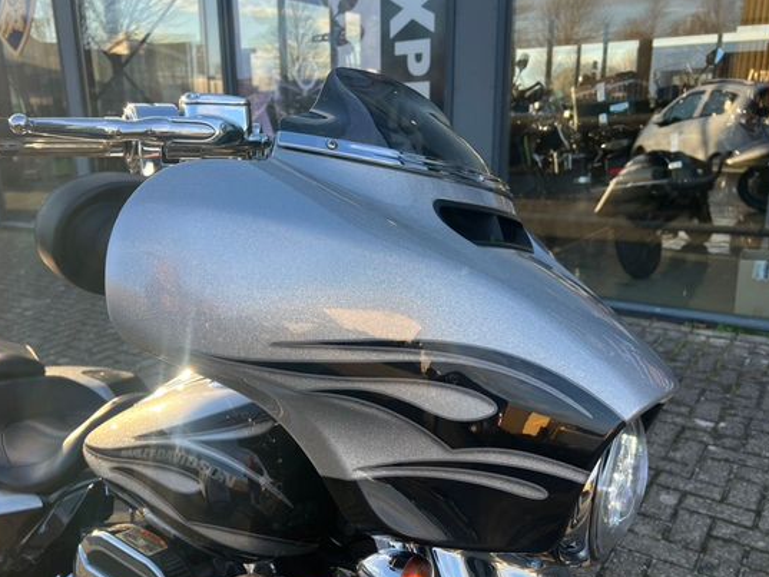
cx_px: 328
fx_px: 689
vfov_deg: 45.4
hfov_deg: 58.1
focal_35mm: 31
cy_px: 319
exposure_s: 1/723
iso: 50
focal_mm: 5.7
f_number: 1.5
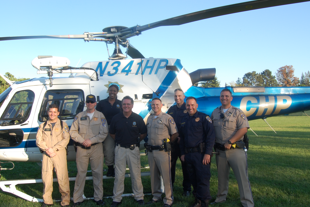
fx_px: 267
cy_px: 101
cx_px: 157
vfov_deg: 42.3
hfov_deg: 60.3
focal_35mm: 31
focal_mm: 20
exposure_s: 1/200
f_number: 7.1
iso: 200
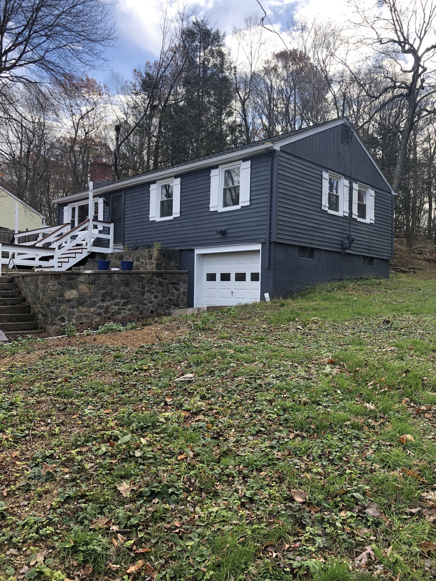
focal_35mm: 28
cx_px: 218
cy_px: 290
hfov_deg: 49.7
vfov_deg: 63.4
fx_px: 470
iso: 20
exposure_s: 1/368
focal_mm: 3.99
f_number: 1.8
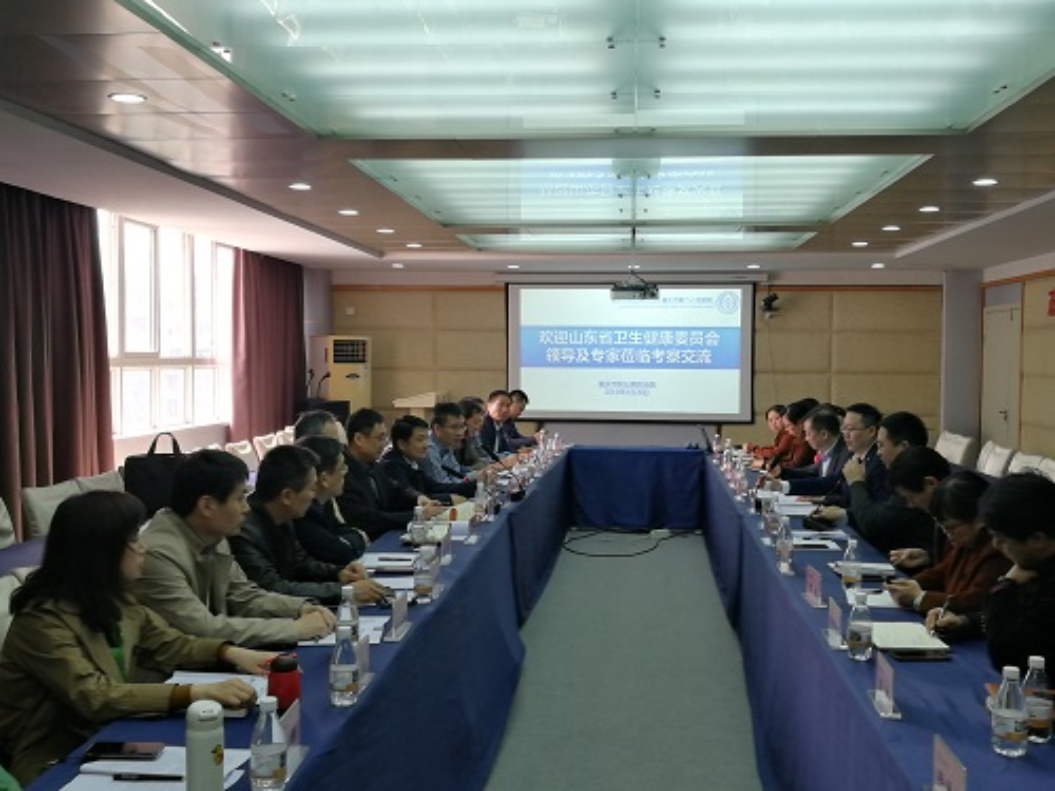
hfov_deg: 49.0
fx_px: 1158
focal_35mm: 38
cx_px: 528
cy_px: 396
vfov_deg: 37.7
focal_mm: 3.84
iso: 50
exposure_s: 1/50
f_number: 2.2
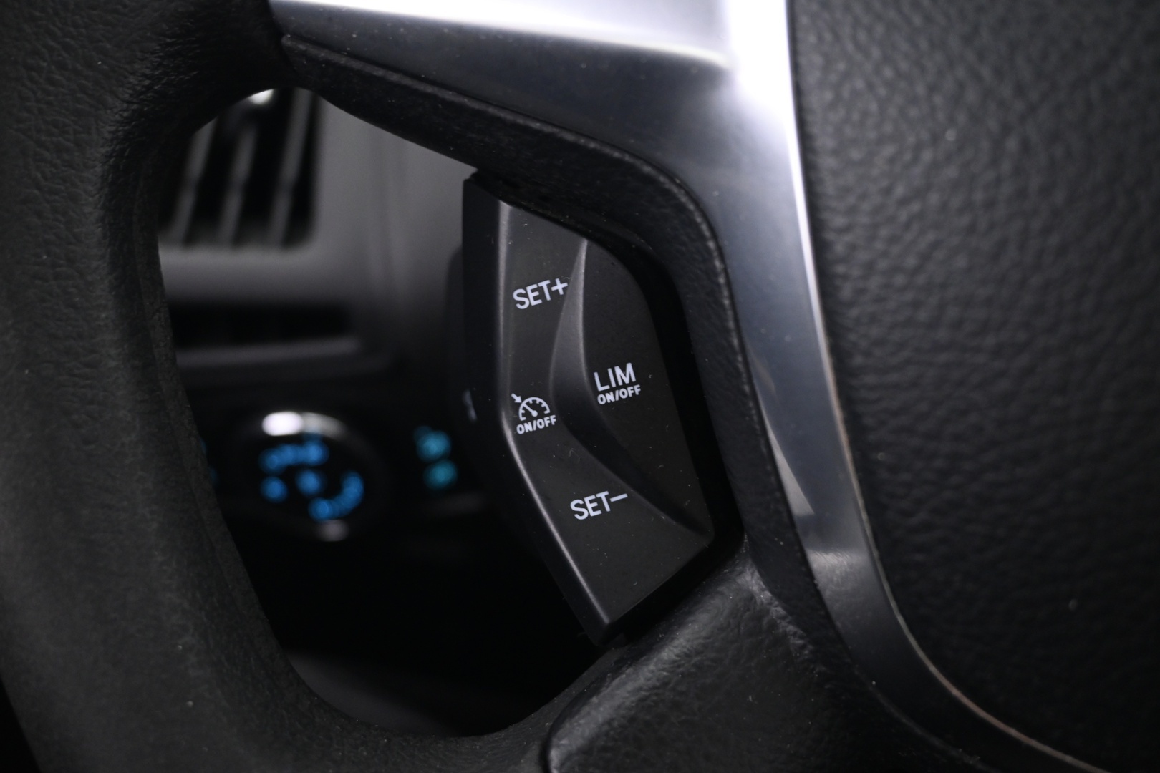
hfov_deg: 59.5
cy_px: 386
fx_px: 1015
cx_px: 580
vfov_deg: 41.7
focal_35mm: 32
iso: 1600
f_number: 4
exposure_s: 1/5
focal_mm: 21
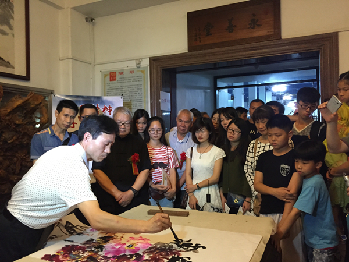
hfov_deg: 61.7
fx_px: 292
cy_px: 131
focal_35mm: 29
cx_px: 174
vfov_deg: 48.2
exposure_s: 1/30
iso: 250
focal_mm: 4.15
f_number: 2.2
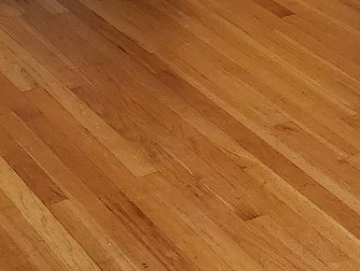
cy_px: -303
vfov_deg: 10.9
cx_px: 247
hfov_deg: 16.1
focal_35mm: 122
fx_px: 1270
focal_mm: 6.4
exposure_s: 1/120
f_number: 1.8
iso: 800
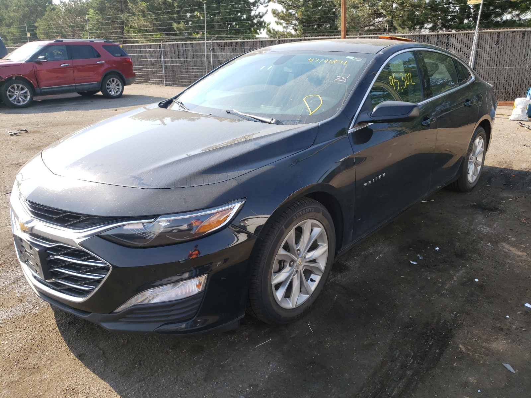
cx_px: 266
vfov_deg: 53.1
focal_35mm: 26
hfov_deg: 67.3
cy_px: 199
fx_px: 399
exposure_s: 1/1111
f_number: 1.5
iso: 50
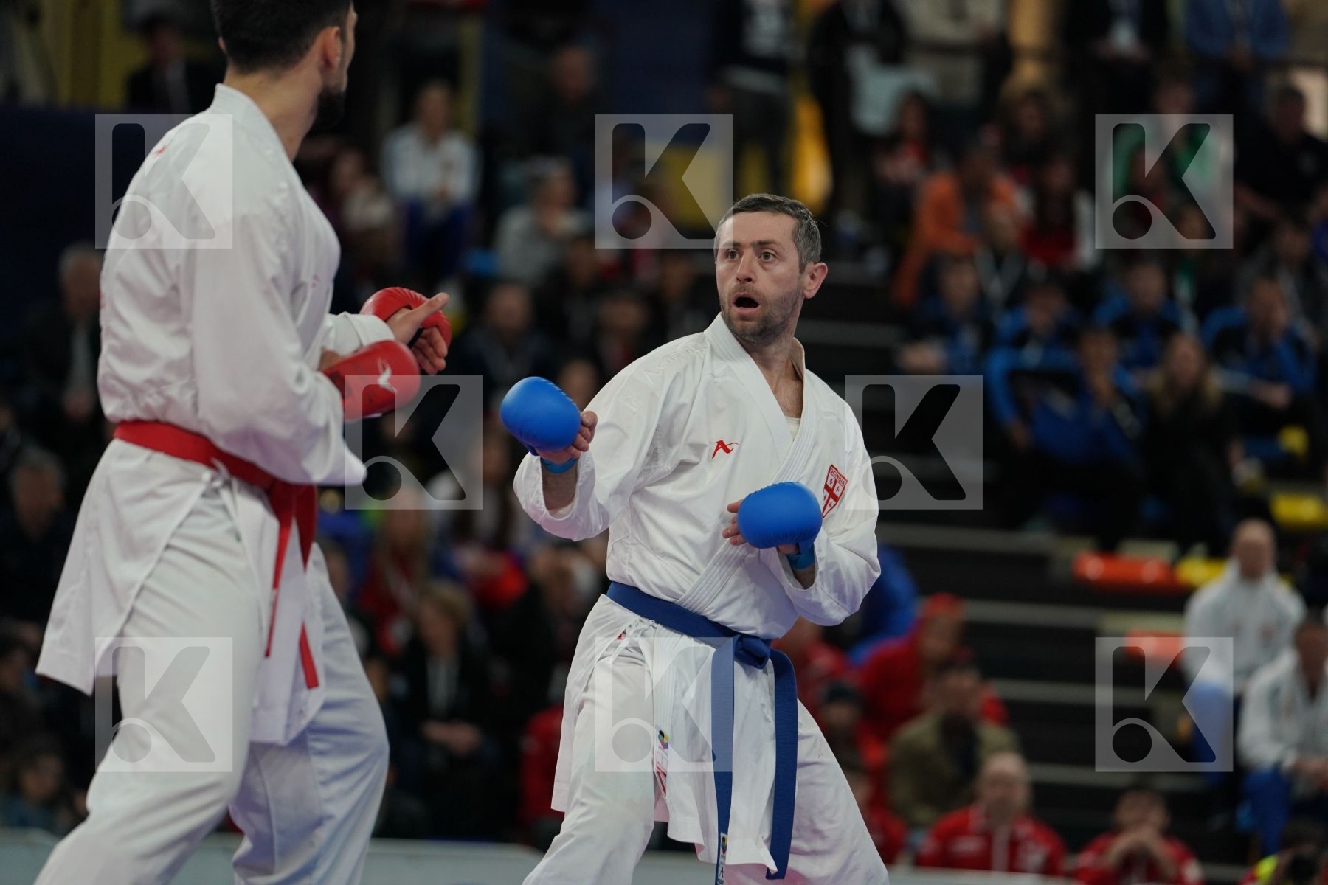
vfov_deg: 6.9
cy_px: 442
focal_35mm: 200
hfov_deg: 10.3
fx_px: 7377
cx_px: 664
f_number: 2.8
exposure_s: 1/1000
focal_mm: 200
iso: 1250
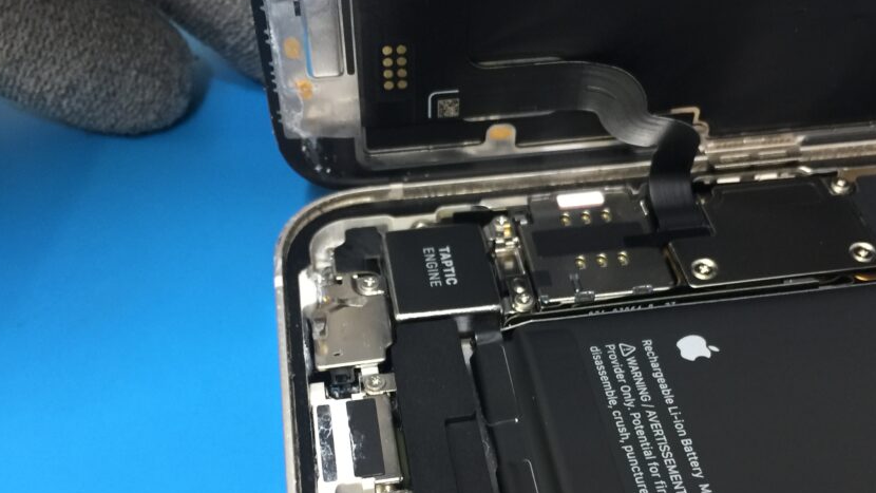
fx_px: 906
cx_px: 473
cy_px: 372
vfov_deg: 29.9
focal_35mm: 39
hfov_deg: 51.6
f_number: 2.2
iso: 100
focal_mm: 4.15
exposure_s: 1/15
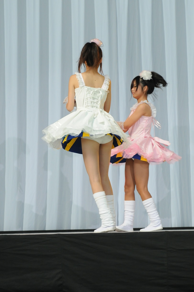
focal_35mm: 420
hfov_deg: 3.3
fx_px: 3404
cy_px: 146
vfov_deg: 4.9
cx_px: 97
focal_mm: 280
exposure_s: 1/500
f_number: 5.6
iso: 1250
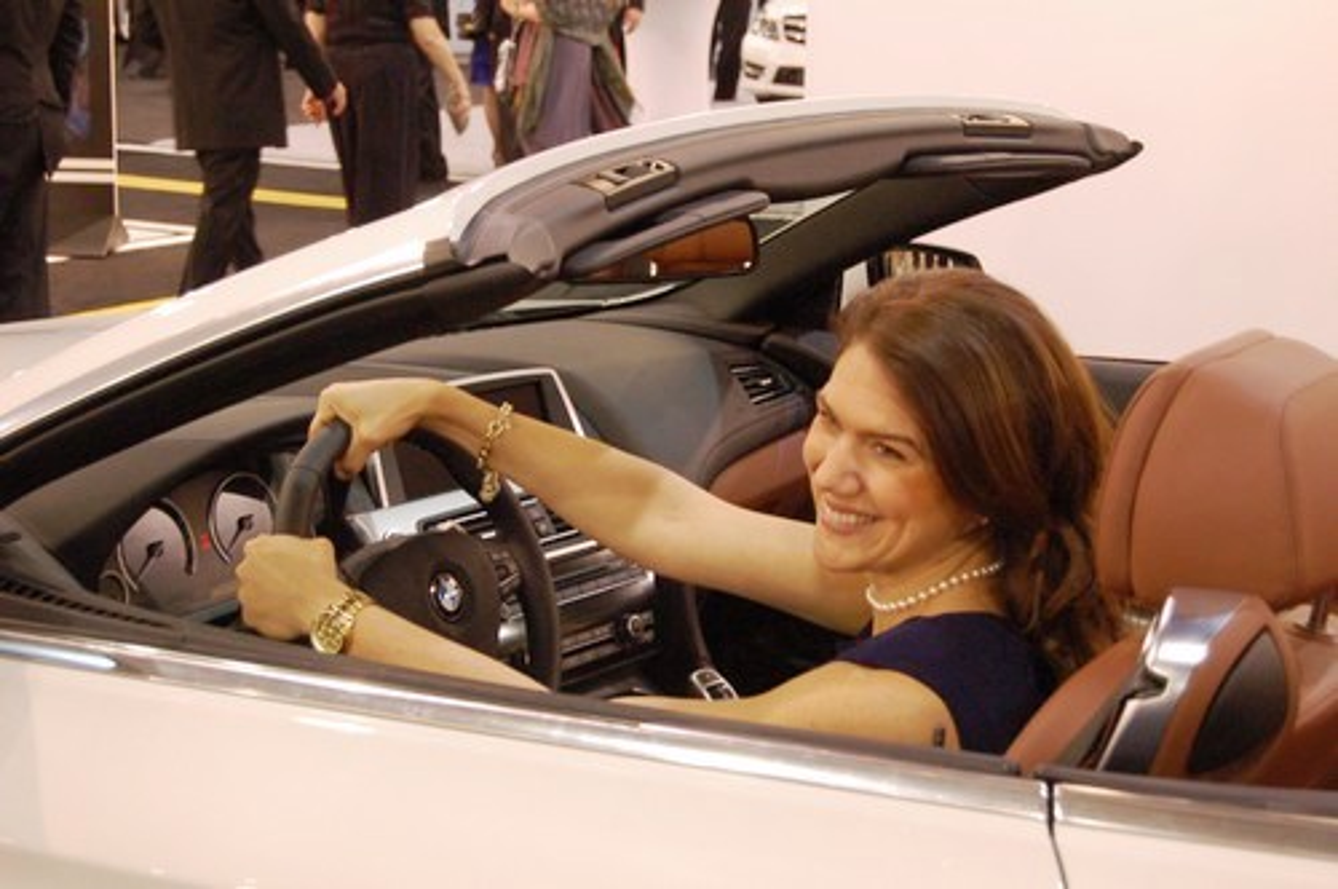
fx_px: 2561
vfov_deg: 19.7
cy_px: 444
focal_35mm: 69
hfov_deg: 29.3
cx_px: 669
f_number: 5.6
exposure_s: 1/25
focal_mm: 46
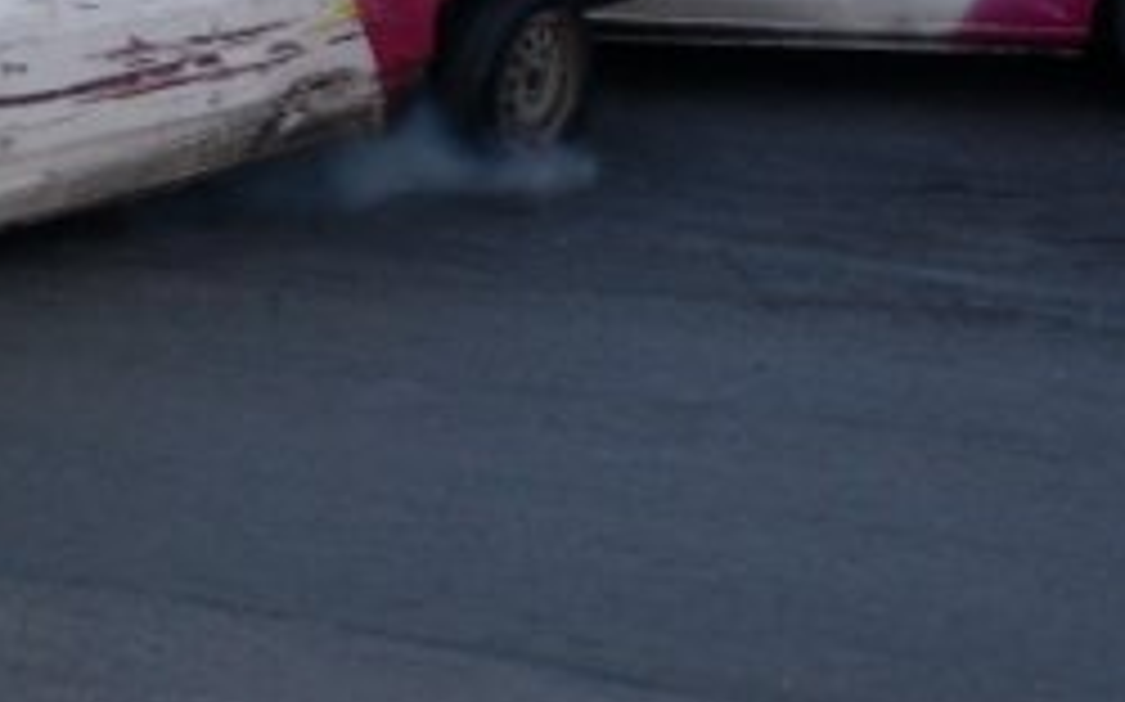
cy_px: -248
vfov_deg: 10.5
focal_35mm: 121
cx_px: 315
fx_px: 3718
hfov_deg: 17.1
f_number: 4.5
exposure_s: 1/60
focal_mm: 31
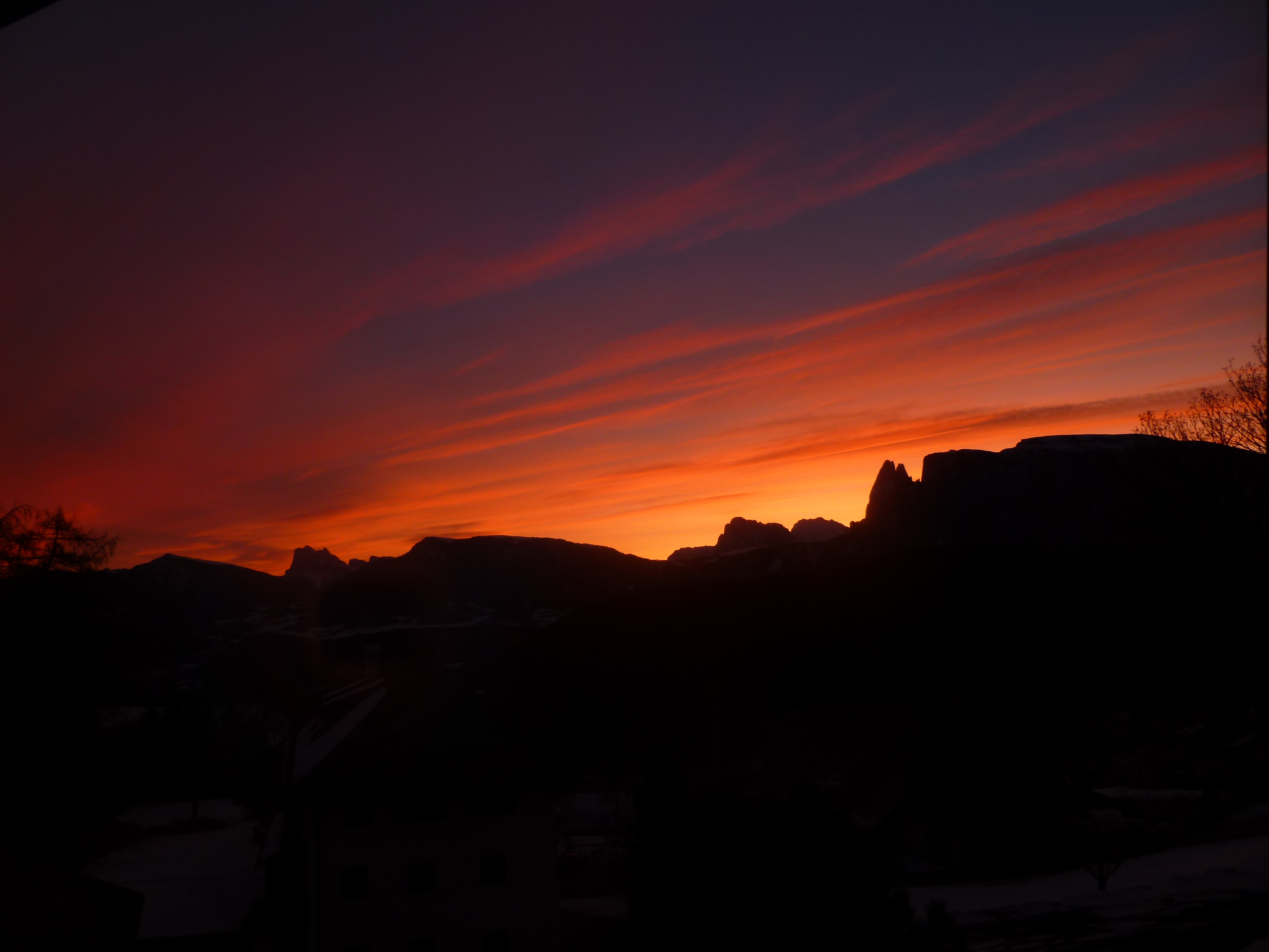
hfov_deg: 63.4
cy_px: 476
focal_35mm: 28
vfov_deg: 49.7
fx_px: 1026
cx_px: 634
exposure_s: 1/80
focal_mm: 5
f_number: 3.3
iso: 80
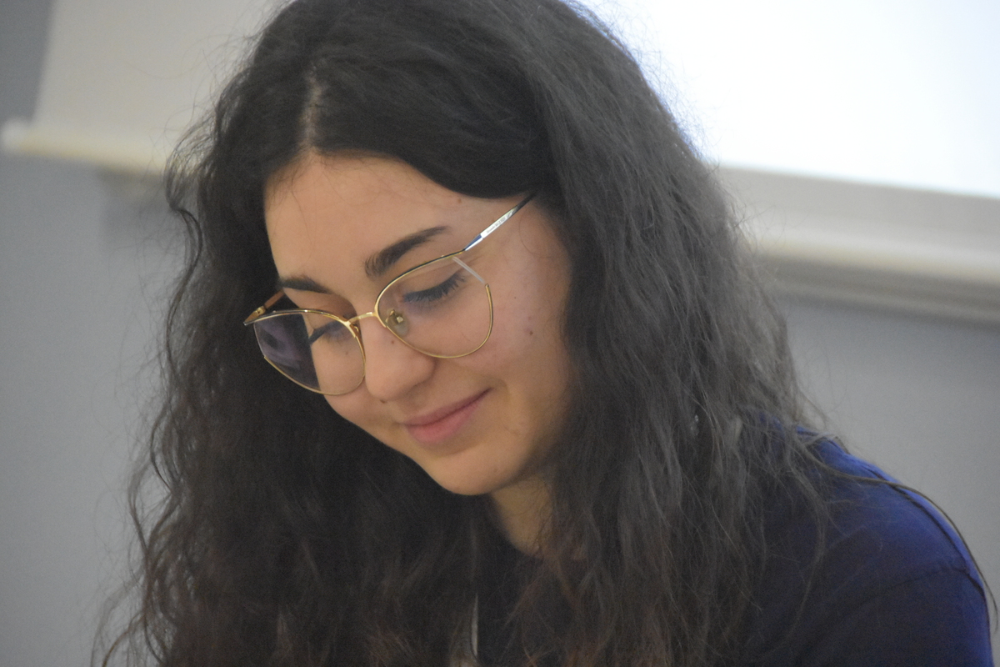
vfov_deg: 4.6
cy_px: 334
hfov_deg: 6.9
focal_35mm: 300
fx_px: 8333
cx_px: 500
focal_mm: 200
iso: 12800
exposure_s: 1/250
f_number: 5.6
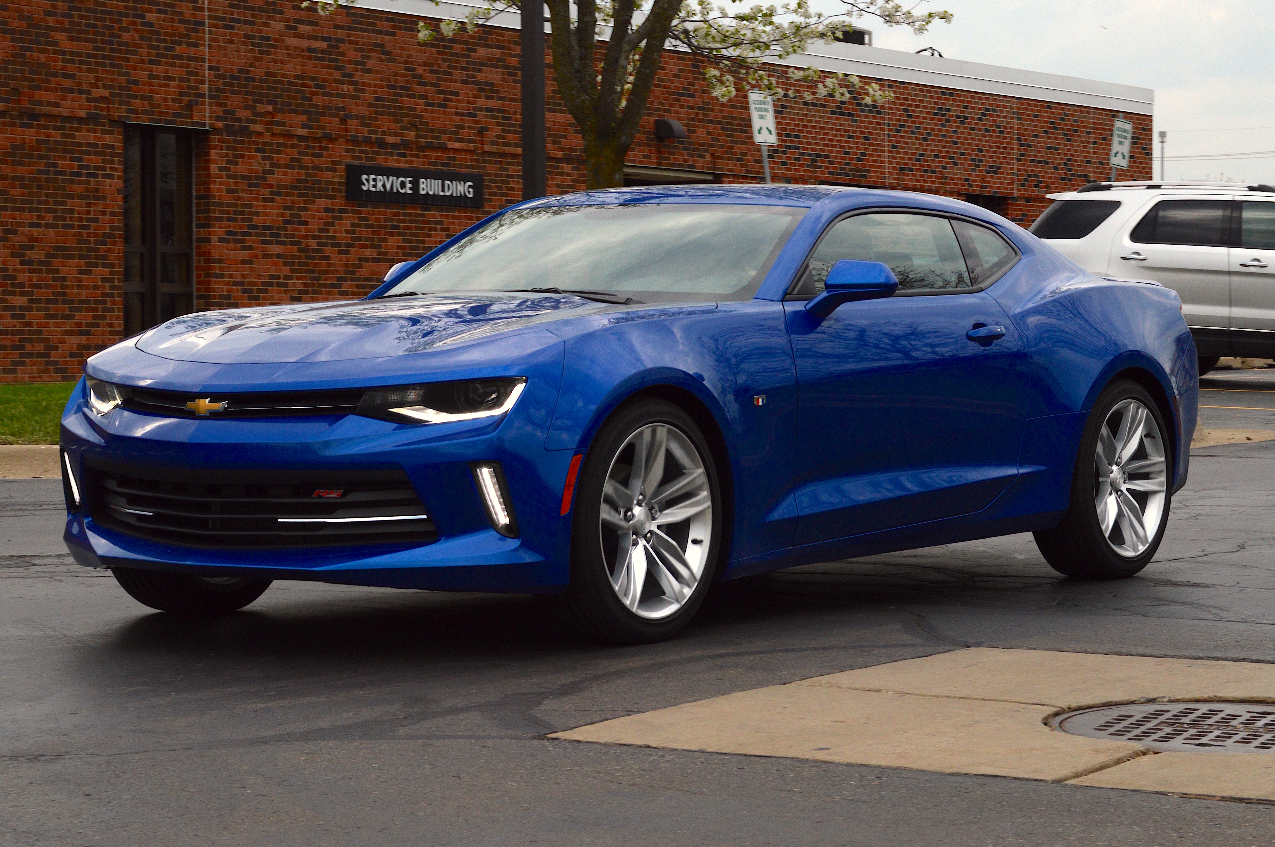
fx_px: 3346
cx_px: 610
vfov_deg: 14.4
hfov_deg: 21.6
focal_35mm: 95
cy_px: 366
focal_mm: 55
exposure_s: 1/320
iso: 360
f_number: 14
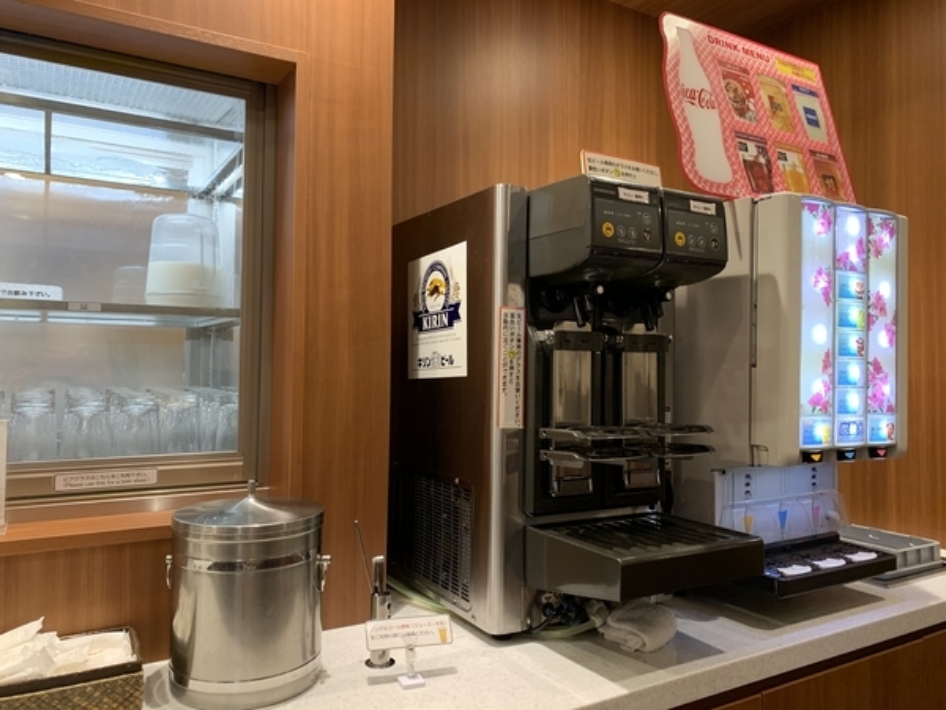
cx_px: 473
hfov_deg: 67.3
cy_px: 355
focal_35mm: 26
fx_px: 711
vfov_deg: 53.1
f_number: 1.8
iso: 160
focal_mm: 4.25
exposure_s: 1/60
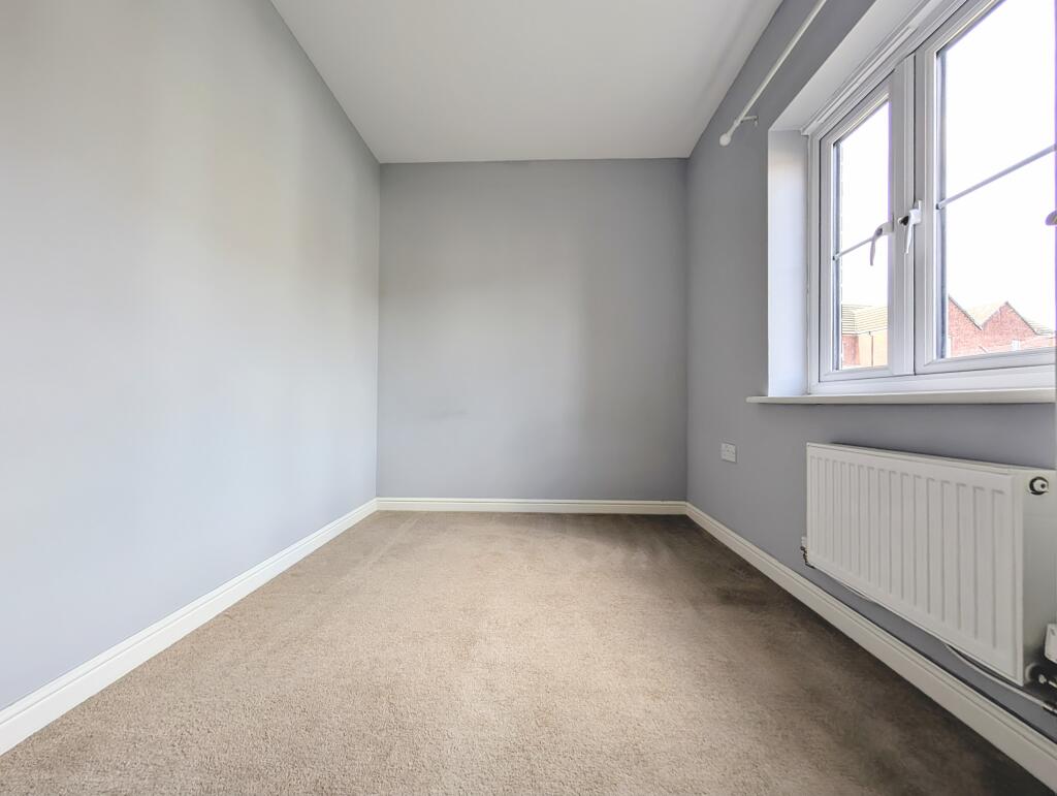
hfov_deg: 110.5
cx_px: 528
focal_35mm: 12
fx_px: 367
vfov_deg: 94.6
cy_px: 398
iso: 73
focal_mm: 2.02
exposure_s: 1/253
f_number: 1.7
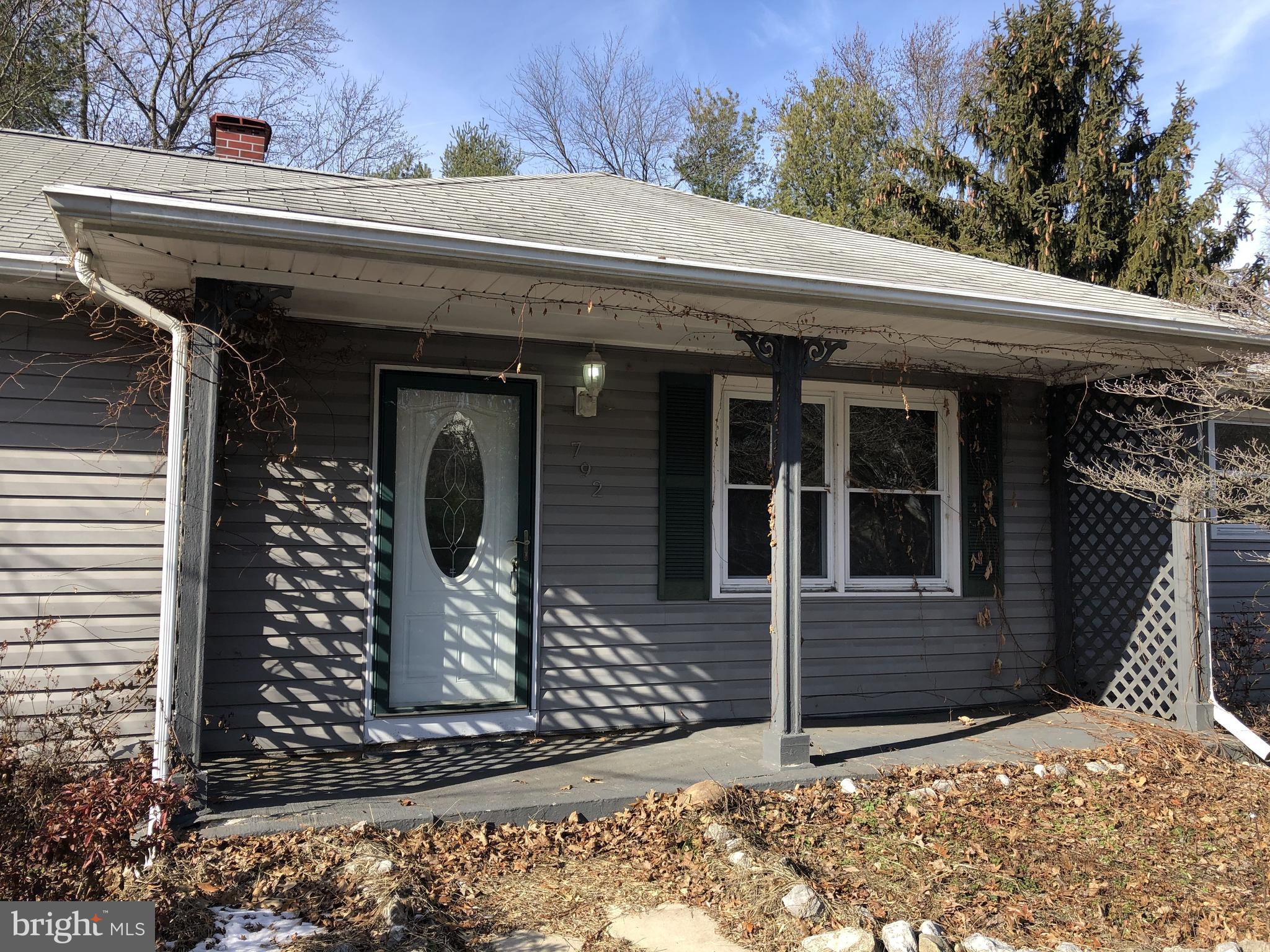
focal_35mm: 28
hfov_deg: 63.4
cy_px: 476
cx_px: 635
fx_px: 1027
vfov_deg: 49.7
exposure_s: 1/727
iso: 20
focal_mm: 3.99
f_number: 1.8
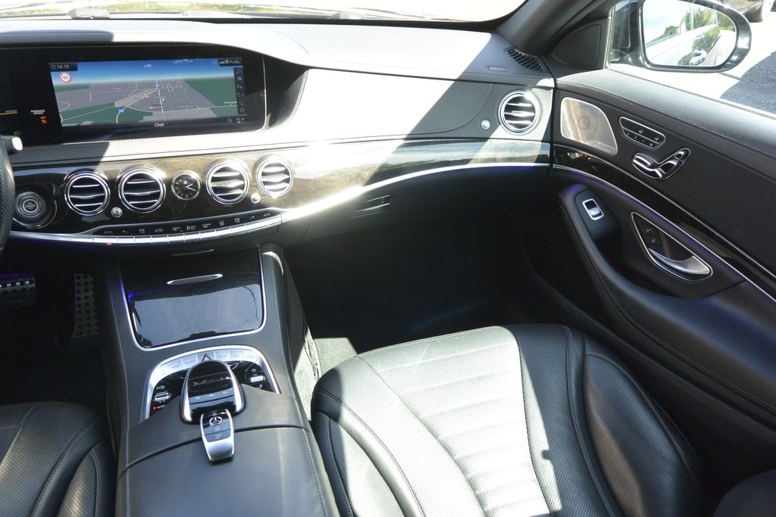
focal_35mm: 27
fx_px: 582
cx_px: 388
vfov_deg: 47.9
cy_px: 258
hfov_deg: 67.4
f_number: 3.5
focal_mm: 10
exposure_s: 1/160
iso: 200
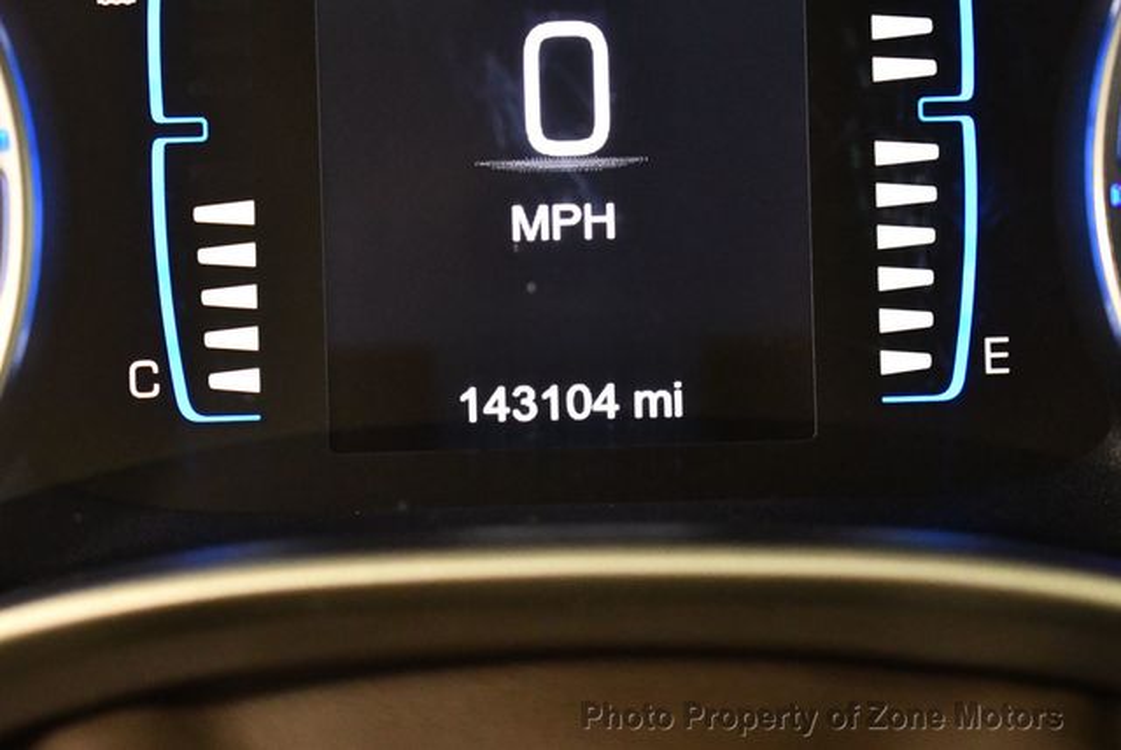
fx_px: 3428
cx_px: 560
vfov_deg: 12.5
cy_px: 375
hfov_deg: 18.6
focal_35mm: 110
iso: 5600
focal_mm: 55
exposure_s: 1/60
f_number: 5.6
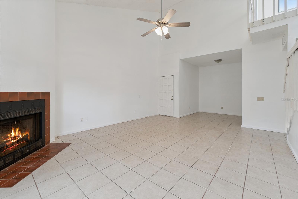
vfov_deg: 77.3
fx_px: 124
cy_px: 100
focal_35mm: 15
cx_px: 149
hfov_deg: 100.4
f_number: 3.2
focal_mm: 10
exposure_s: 1/40
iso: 100
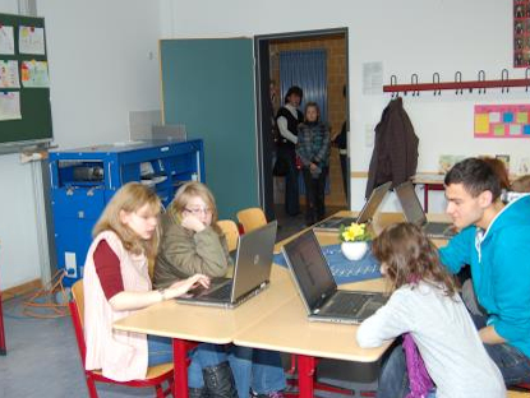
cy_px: 208
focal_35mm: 45
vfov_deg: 32.2
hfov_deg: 42.0
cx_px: 236
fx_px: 690
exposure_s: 1/60
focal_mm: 24
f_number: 4
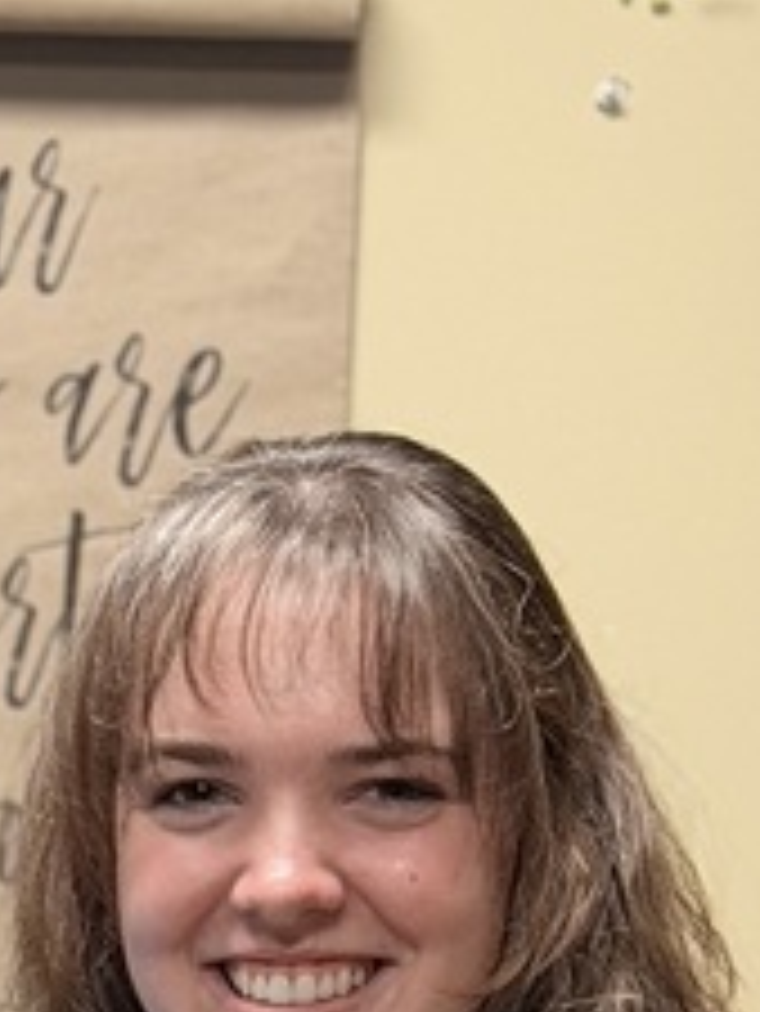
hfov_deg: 6.6
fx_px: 6376
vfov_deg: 8.8
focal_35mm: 218
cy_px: 1561
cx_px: -805
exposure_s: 1/60
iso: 125
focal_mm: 6.76
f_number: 1.78
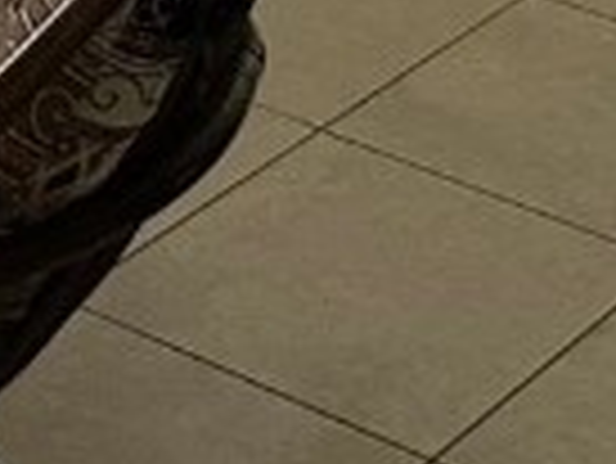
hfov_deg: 11.0
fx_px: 3188
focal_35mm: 179
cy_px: -1180
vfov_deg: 7.0
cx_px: 193
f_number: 1.78
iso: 320
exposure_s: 1/60
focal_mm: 6.86
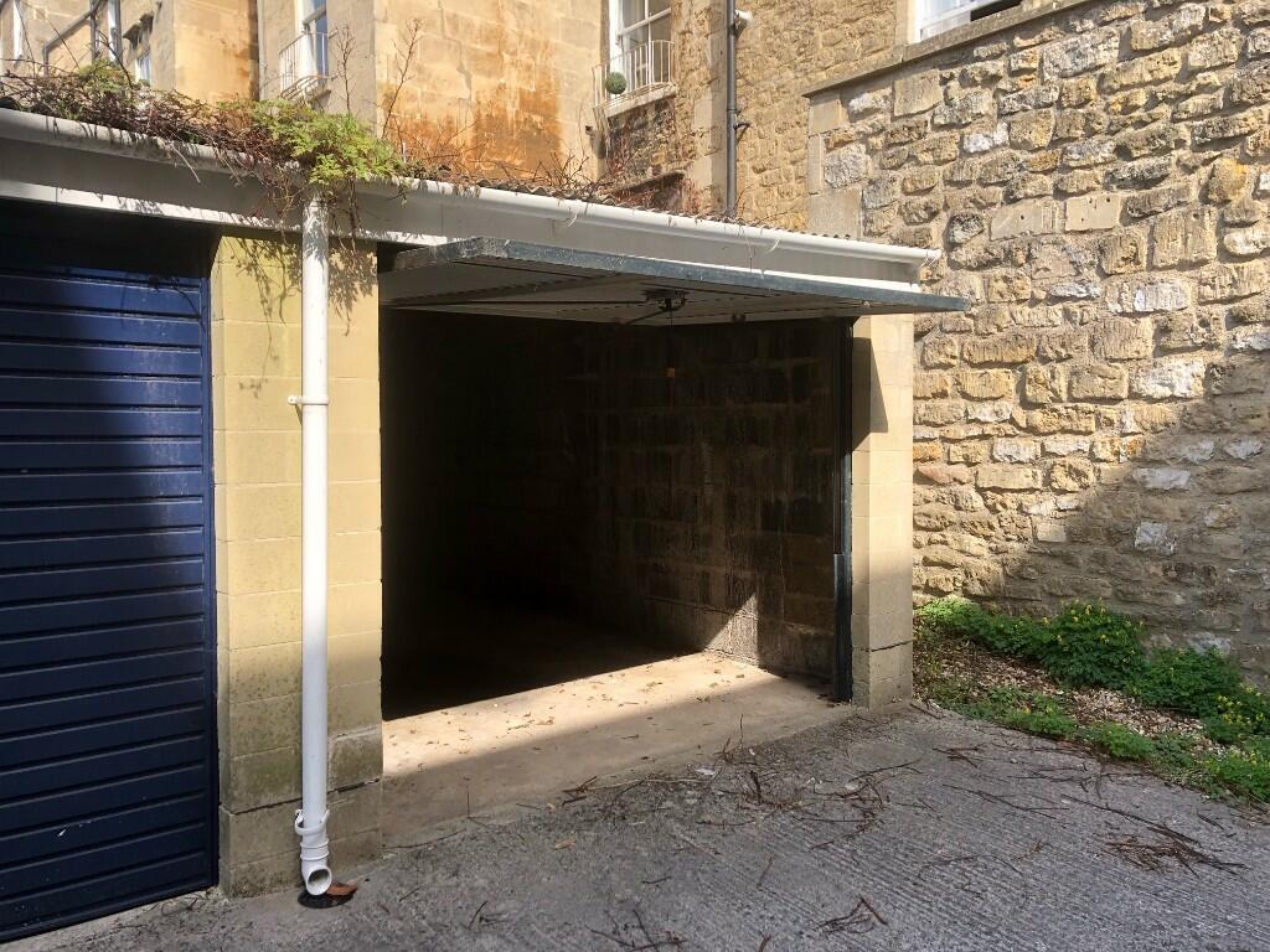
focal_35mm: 28
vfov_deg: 49.7
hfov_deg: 63.4
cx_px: 635
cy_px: 476
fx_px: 1027
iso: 20
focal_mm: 3.99
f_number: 1.8
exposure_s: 1/1012
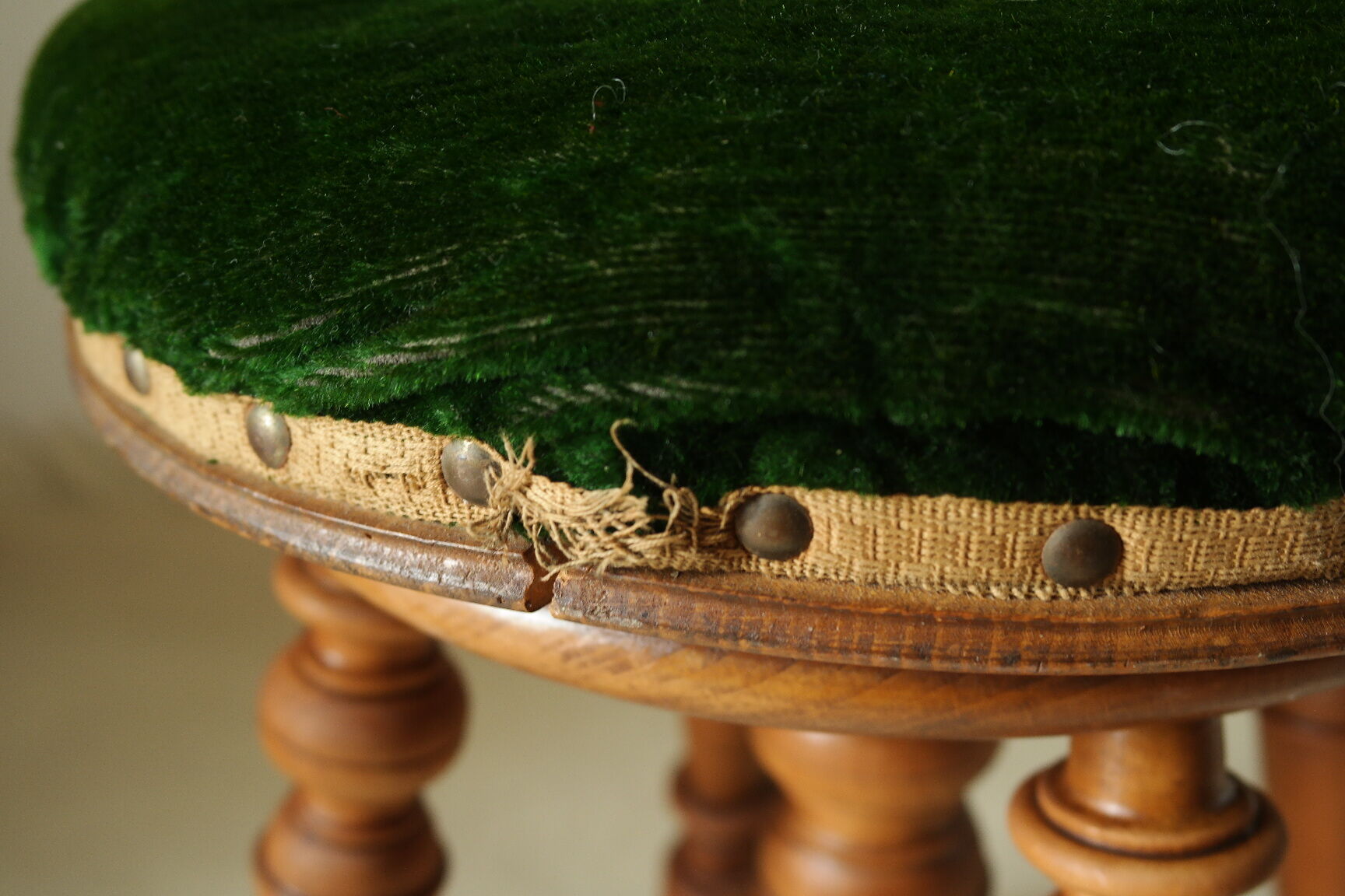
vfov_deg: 29.2
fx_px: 1718
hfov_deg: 42.7
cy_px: 448
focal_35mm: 46
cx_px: 672
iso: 400
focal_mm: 30
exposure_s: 1/30
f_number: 5.6
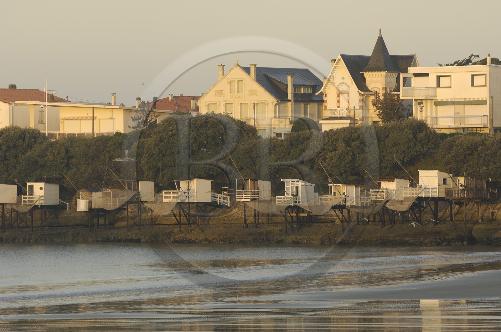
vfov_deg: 5.2
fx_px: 3648
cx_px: 250
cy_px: 166
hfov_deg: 7.9
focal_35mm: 262
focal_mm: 175
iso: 100
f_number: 4.5
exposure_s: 1/100
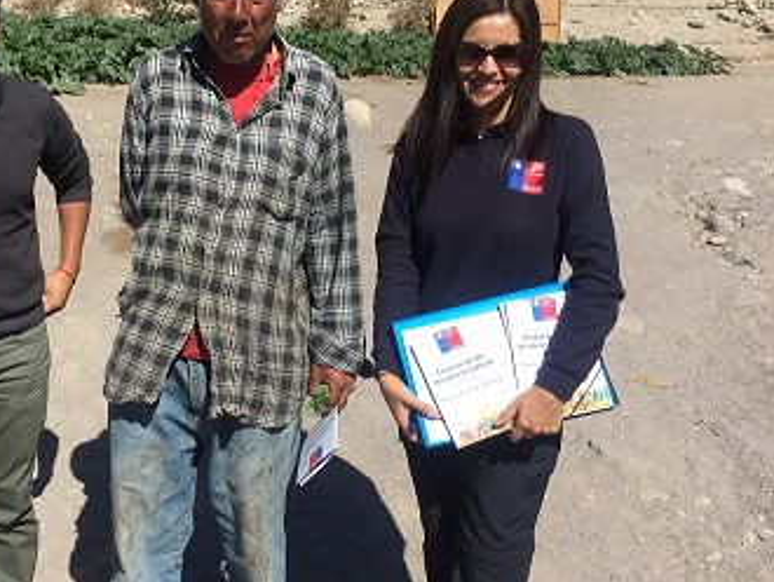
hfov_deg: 42.7
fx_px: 962
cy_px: 195
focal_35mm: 43
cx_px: 209
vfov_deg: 33.3
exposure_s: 1/1980
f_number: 2.2
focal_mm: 4.15
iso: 32
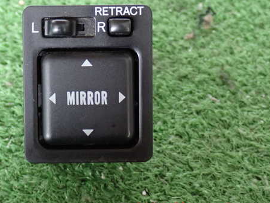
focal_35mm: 67
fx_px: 523
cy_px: 80
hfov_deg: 28.8
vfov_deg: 21.9
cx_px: 93
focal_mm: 9.01
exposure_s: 1/15
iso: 800
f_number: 3.2
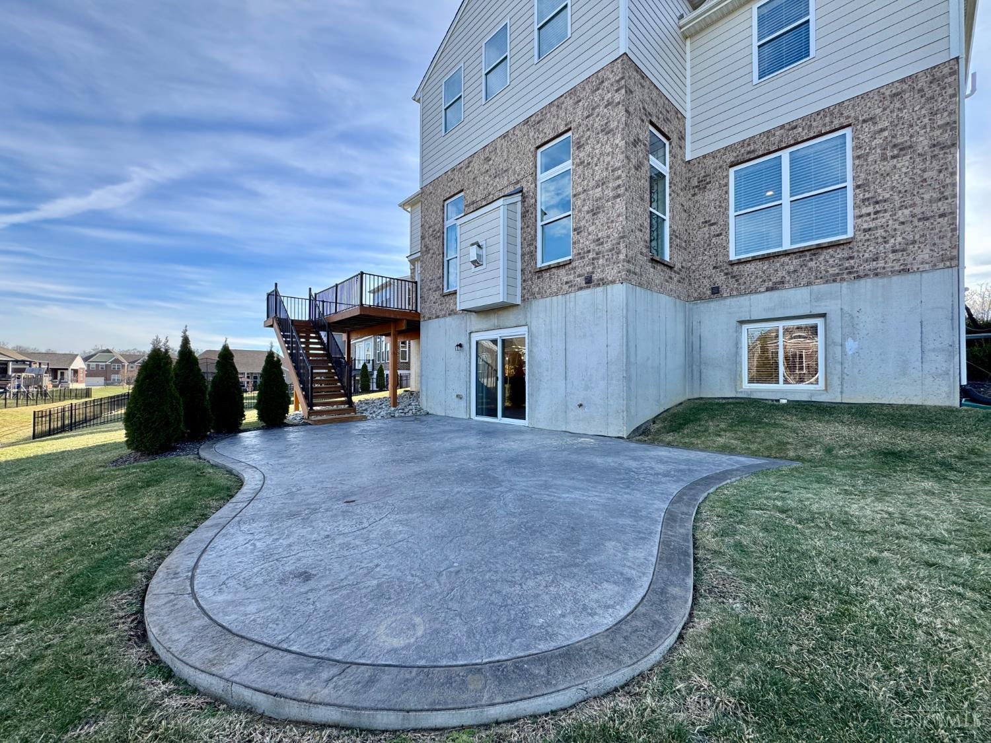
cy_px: 372
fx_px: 401
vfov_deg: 85.7
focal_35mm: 14
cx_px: 496
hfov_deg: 102.1
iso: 40
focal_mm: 2.22
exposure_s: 1/383
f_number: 2.2
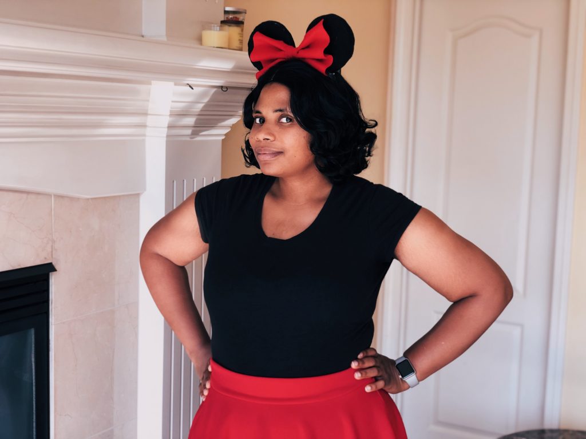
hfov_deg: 36.8
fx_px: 880
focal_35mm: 52
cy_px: 220
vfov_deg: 28.0
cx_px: 293
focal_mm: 6
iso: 32
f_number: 2.4
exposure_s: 1/60
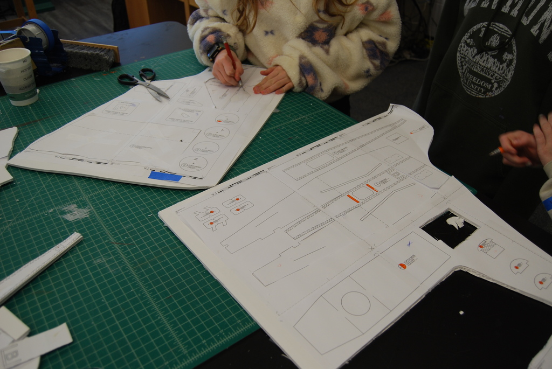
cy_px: 184
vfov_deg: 45.8
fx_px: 437
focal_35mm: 28
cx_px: 276
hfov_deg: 64.5
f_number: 4
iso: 200
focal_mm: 19
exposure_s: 1/60
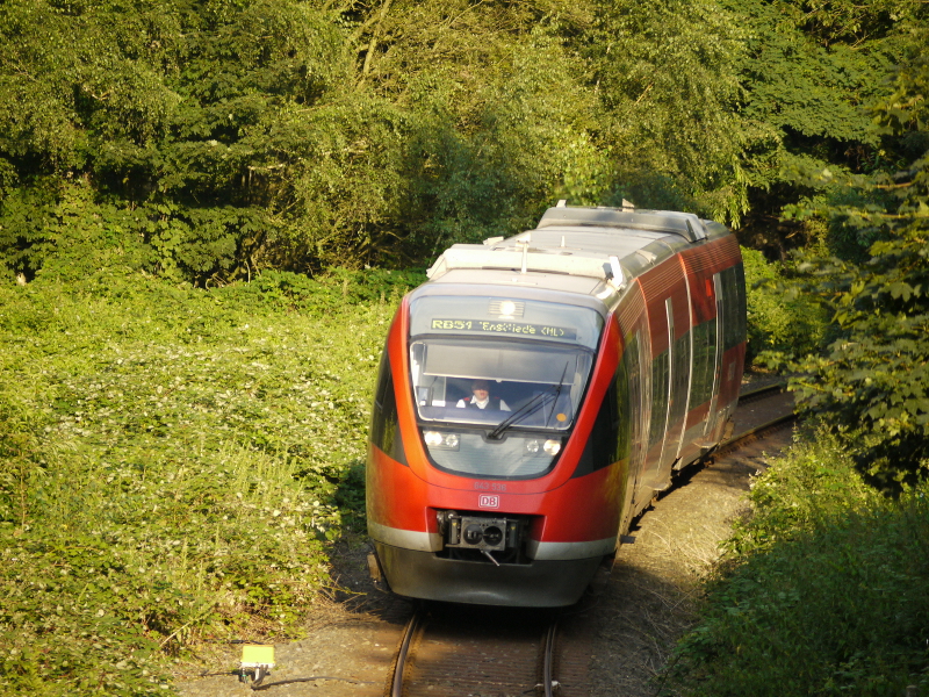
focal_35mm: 400
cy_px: 348
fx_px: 10735
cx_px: 464
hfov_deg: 5.0
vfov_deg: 3.7
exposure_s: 1/400
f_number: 5.6
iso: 400
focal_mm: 200
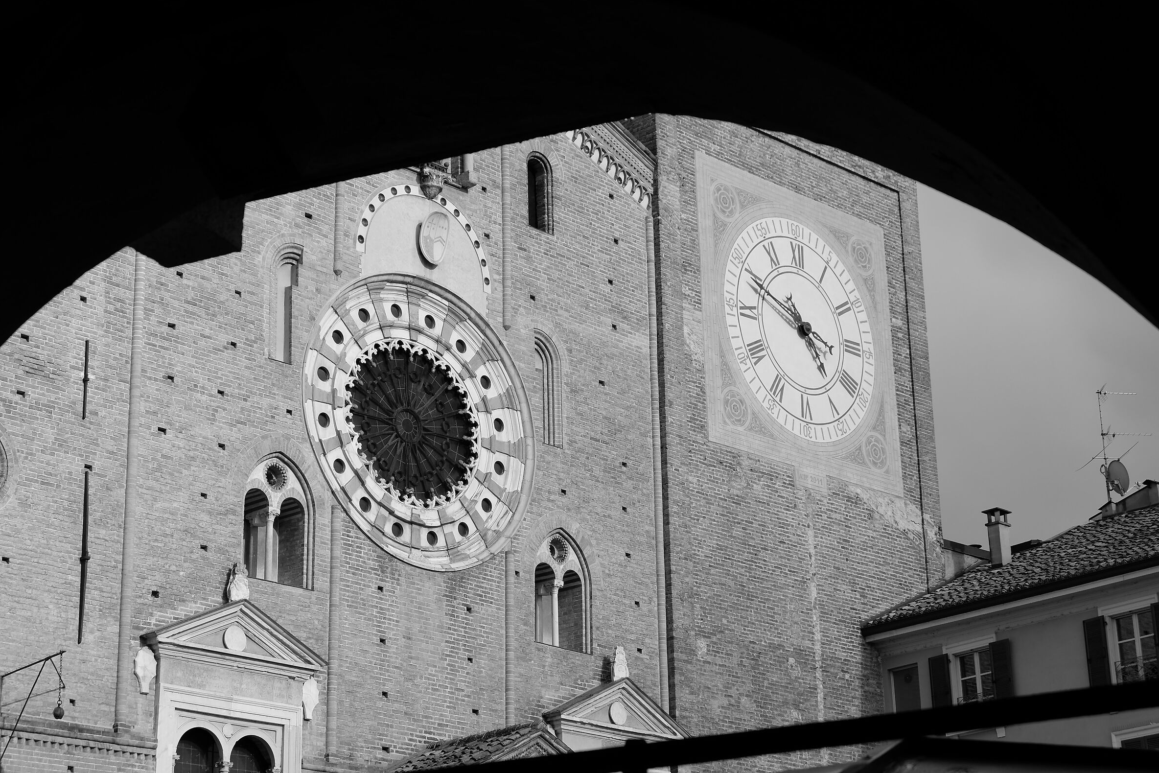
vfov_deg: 17.9
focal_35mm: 76
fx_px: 2447
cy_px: 385
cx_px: 579
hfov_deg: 26.6
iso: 200
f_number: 7.1
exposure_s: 1/420
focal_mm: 50
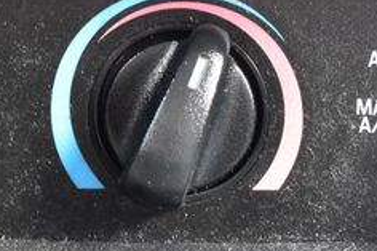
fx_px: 1322
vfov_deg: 10.8
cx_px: 184
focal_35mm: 126
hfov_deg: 16.2
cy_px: 53
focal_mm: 31
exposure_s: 1/15
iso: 1600
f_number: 6.3
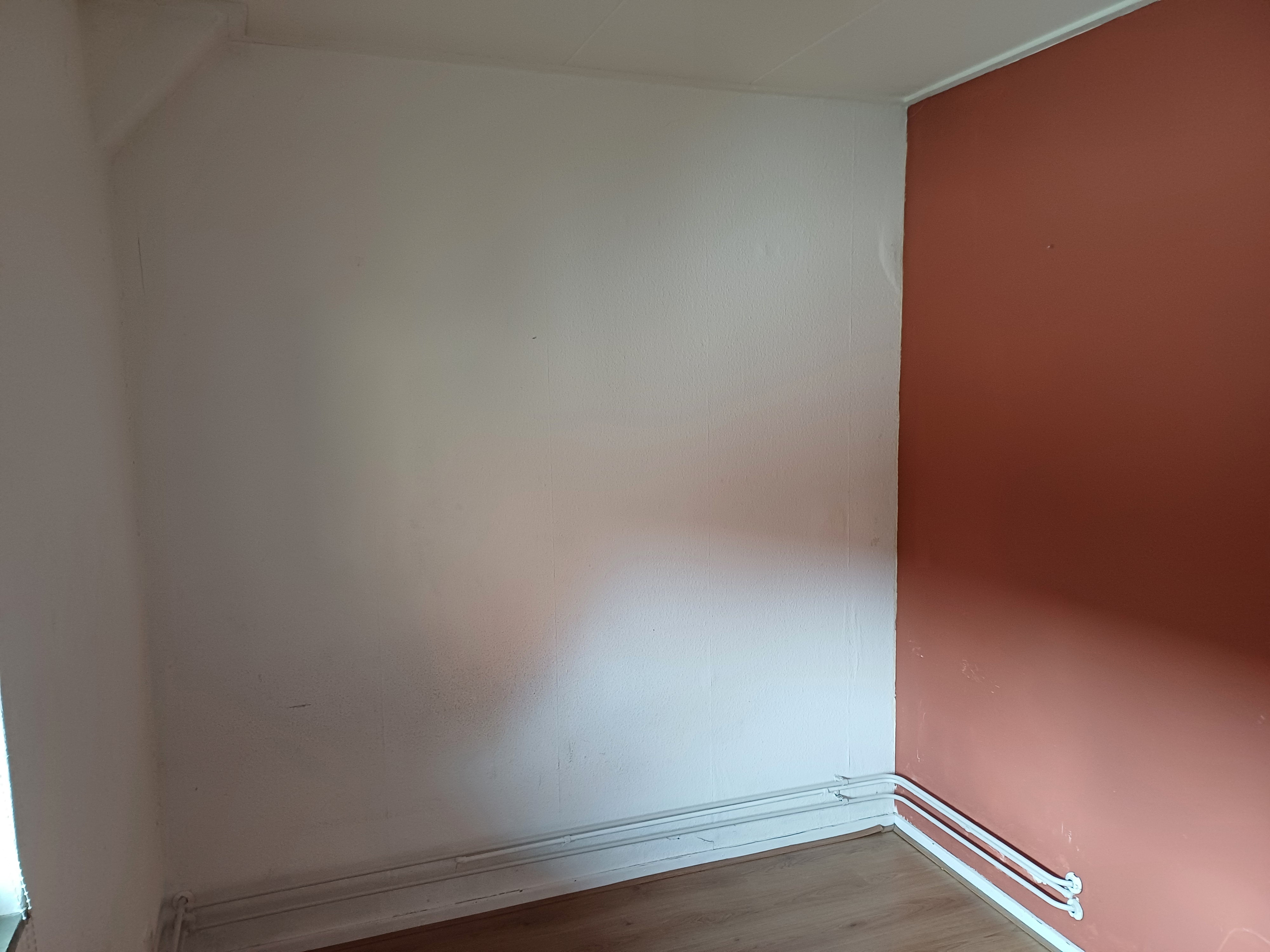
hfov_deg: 69.4
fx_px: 917
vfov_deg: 54.9
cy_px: 476
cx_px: 635
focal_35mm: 25
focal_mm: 4.65
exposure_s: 1/33
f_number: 1.8
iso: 320
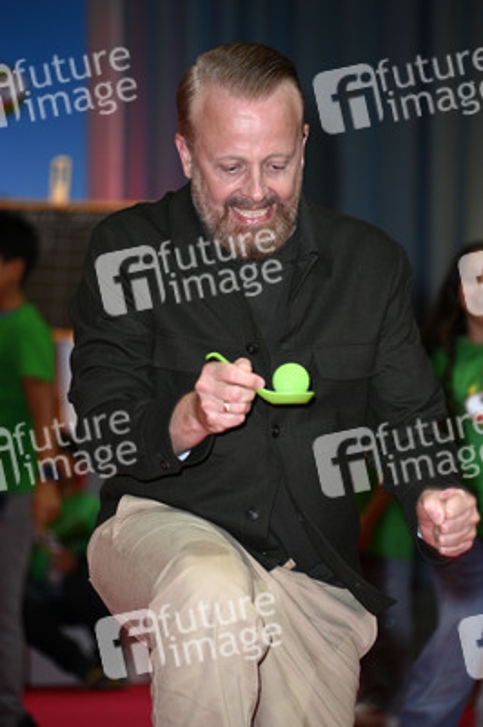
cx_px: 242
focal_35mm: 230
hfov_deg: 6.0
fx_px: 4636
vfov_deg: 9.0
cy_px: 364
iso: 1000
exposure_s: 1/200
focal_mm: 230
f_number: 5.6
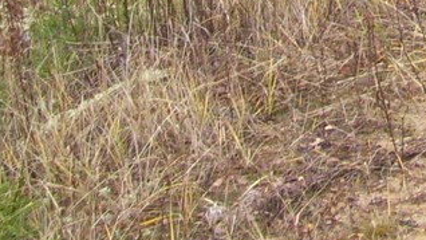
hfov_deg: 11.5
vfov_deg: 6.7
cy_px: -286
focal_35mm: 174
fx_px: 1966
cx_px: 774
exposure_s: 1/60
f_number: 2.9
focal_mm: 5.7
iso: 125
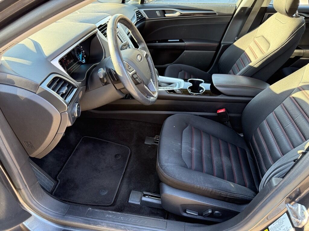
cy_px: 116
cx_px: 154
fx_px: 214
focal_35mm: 24
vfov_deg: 56.8
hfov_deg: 71.6
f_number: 1.78
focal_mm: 6.76
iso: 200
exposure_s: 1/95
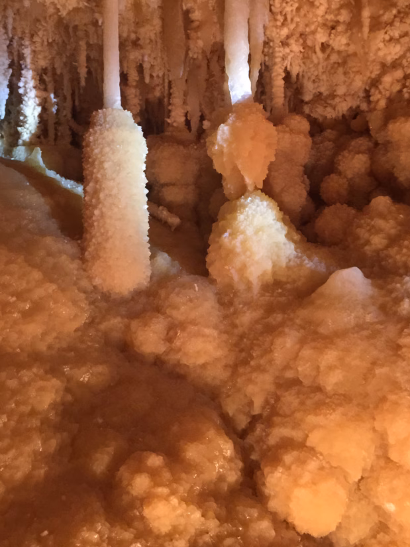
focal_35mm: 36
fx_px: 568
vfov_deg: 51.0
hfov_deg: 39.7
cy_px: 221
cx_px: 217
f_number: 2.2
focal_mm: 4.15
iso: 125
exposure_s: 1/10
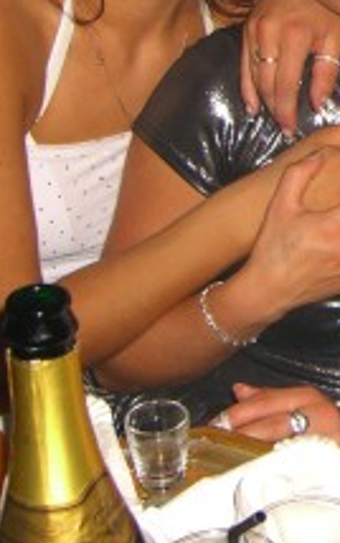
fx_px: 1673
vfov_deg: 18.0
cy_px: 20
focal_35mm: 113
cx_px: 540
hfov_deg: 11.1
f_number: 2.8
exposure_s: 1/60
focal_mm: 7.9
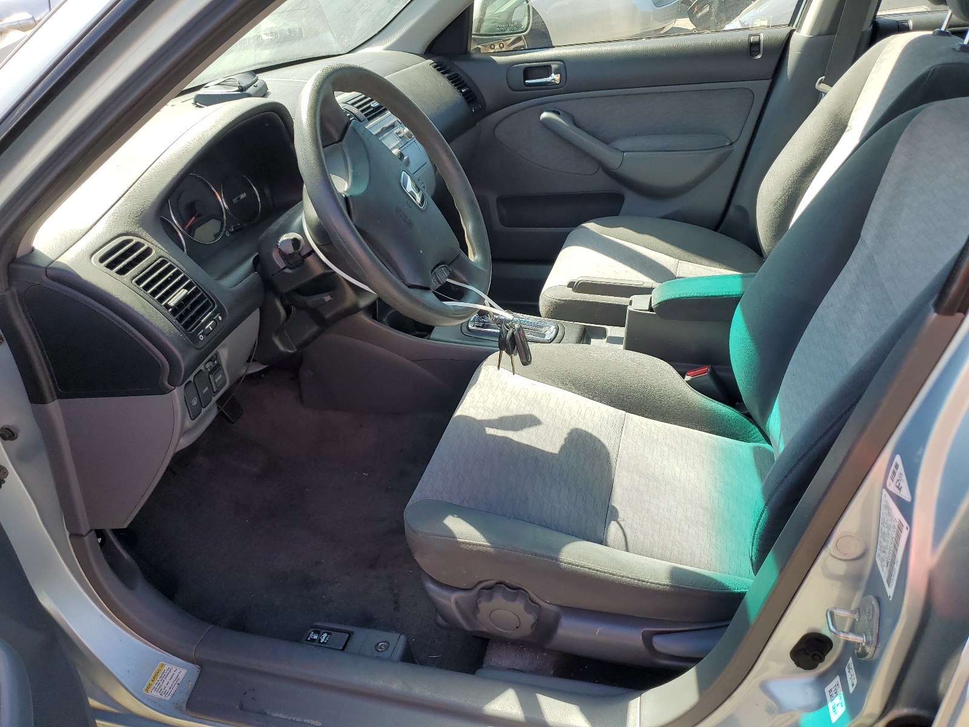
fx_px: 728
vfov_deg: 53.1
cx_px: 484
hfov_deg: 67.3
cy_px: 364
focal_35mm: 26
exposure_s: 1/625
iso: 50
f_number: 1.5
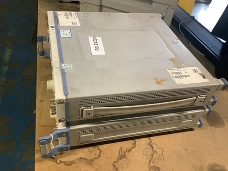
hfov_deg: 58.4
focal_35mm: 31
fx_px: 204
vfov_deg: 45.4
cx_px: 114
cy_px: 86
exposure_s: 1/50
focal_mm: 3.3
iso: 250
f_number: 2.4
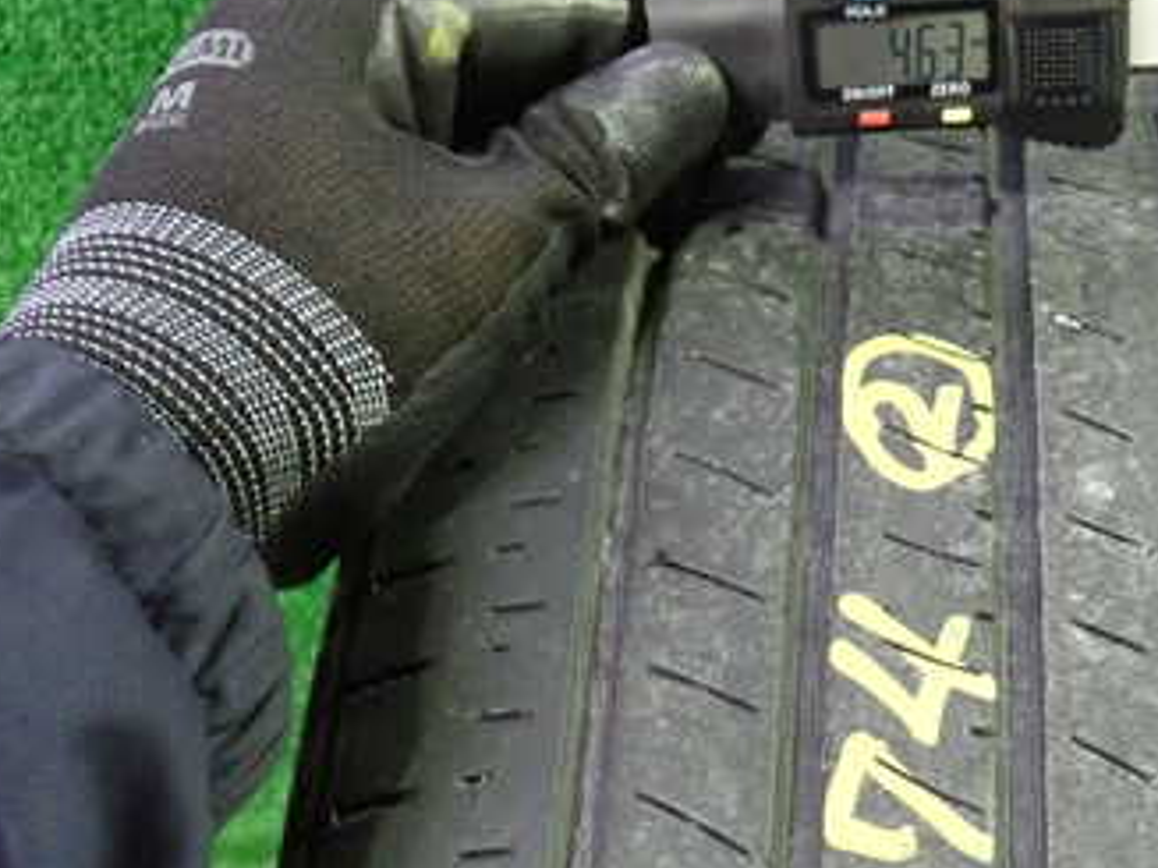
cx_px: 779
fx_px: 1839
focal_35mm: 55
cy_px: 542
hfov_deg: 34.6
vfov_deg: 26.5
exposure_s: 1/30
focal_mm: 5.4
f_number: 2.3
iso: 800
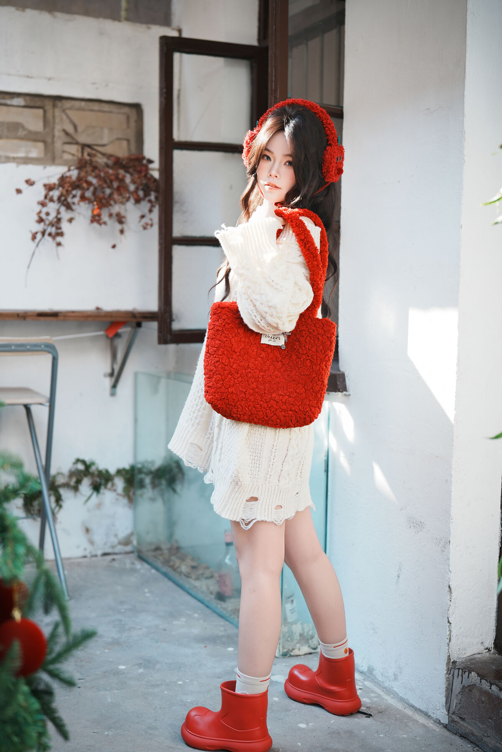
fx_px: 1046
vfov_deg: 39.6
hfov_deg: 27.0
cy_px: 376
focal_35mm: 50
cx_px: 251
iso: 160
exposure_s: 1/500
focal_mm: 50
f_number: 2.2
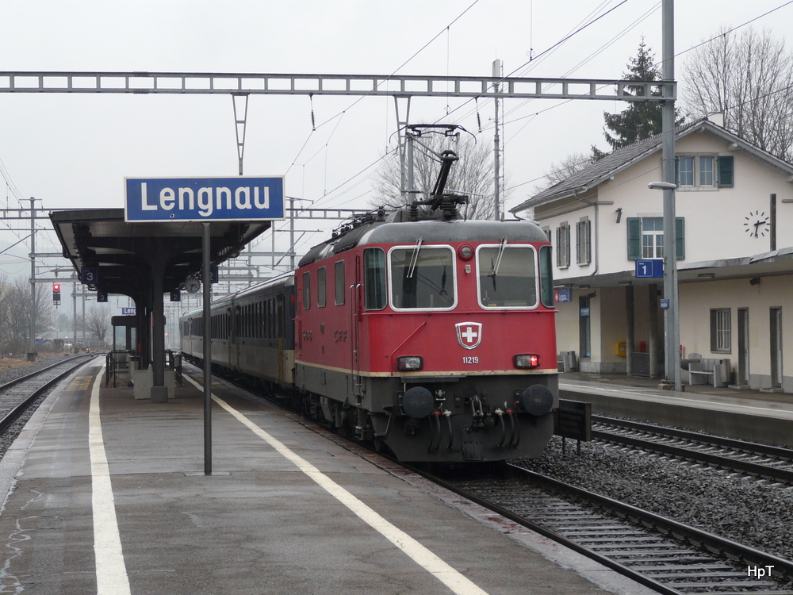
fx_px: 1901
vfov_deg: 17.8
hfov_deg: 23.6
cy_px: 298
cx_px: 396
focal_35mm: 83
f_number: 3.6
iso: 100
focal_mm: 13.6
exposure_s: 1/125
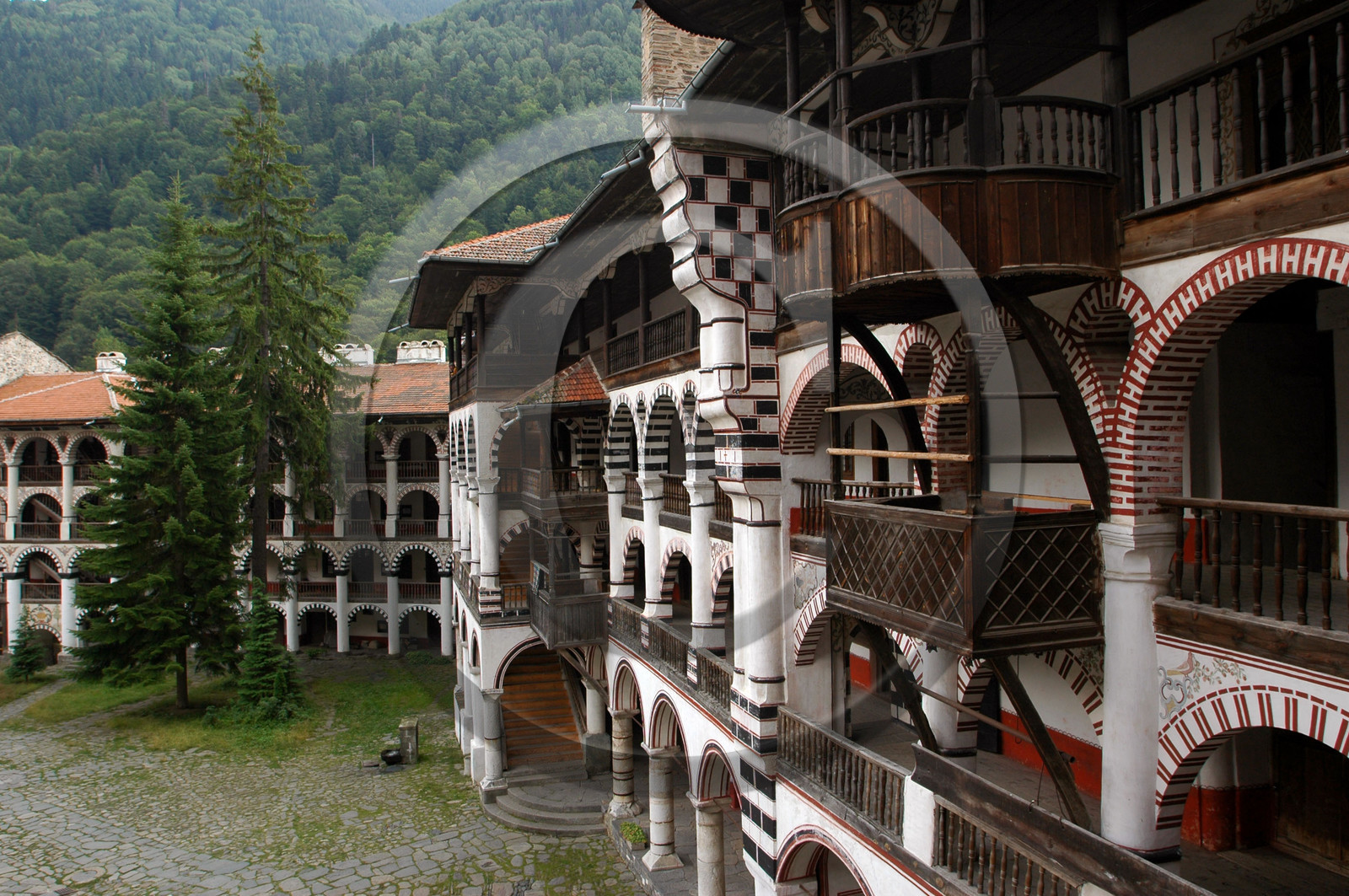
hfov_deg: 70.5
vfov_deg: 50.3
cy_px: 448
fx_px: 954
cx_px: 674
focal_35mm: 26
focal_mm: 17
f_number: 5.6
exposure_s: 1/125
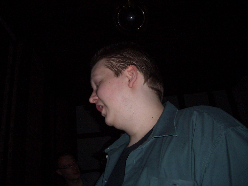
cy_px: 93
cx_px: 124
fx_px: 251
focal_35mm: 35
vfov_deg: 40.7
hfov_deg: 52.6
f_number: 2.6
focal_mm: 5.8
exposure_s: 1/40
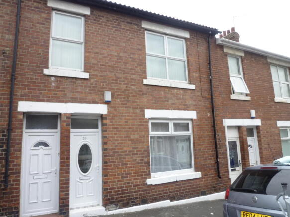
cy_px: 108
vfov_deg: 54.9
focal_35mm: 25
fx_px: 209
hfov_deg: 69.4
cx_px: 145
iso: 100
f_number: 4
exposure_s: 1/125
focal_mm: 4.5
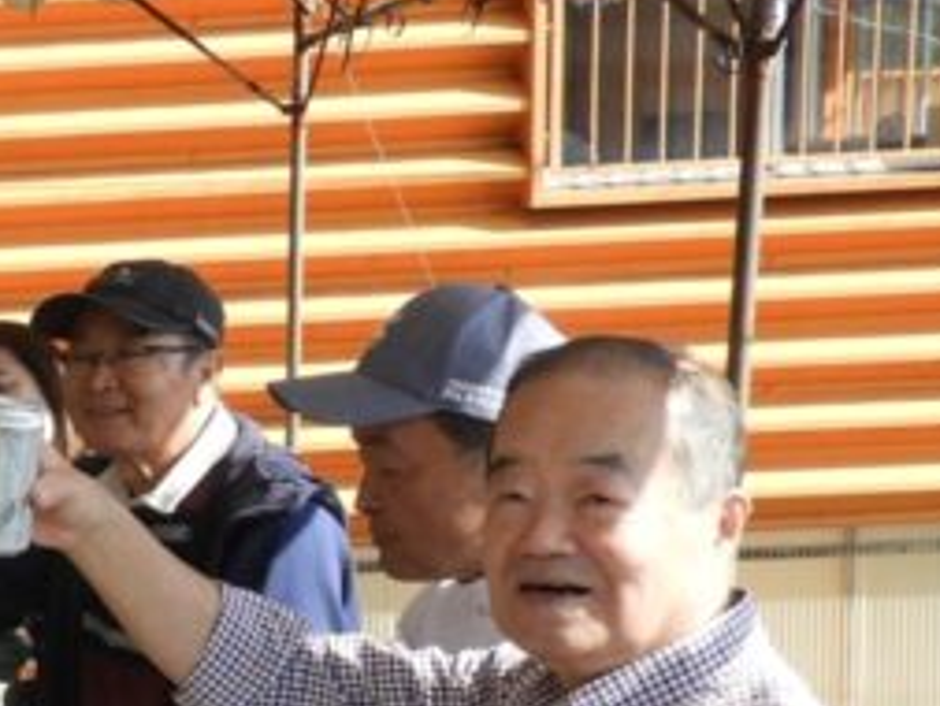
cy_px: 617
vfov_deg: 15.1
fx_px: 2635
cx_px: -580
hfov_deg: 17.6
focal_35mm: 97
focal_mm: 4.3
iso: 100
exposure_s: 1/500
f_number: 3.3
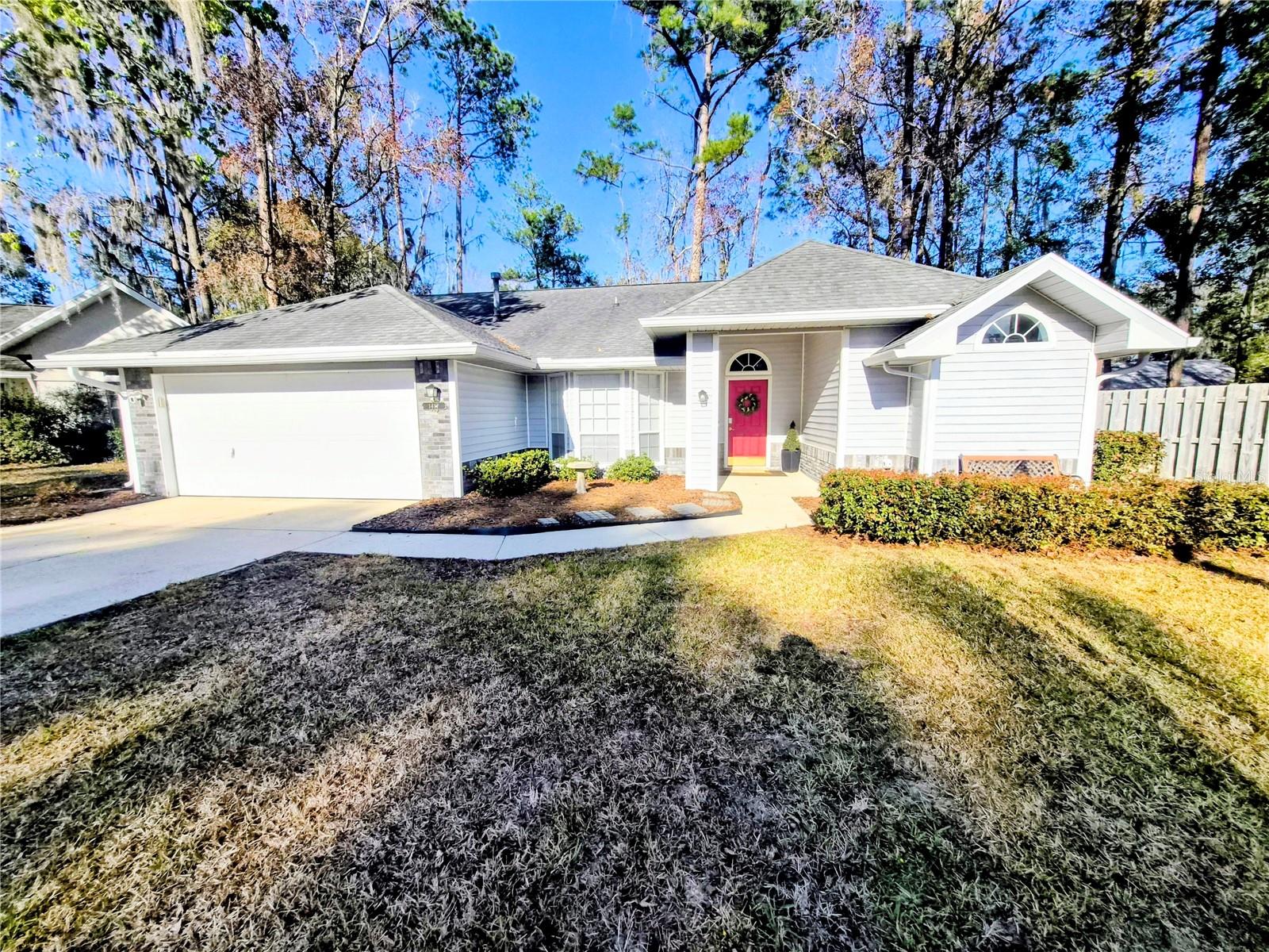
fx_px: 477
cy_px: 476
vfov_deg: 89.9
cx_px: 634
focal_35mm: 13
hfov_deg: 106.2
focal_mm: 1.7
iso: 25
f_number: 2.2
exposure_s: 1/1452
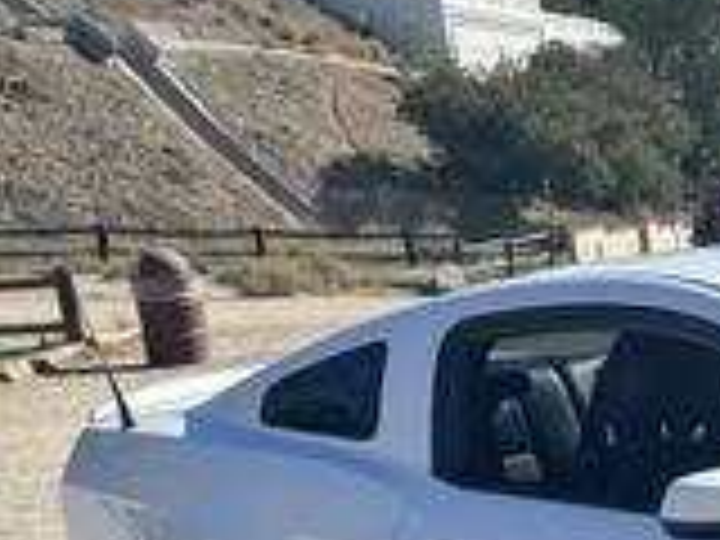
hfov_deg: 20.0
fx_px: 1706
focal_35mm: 82
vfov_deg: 16.9
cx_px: 1130
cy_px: 706
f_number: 1.6
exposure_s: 1/3021
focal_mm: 5.96
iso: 50
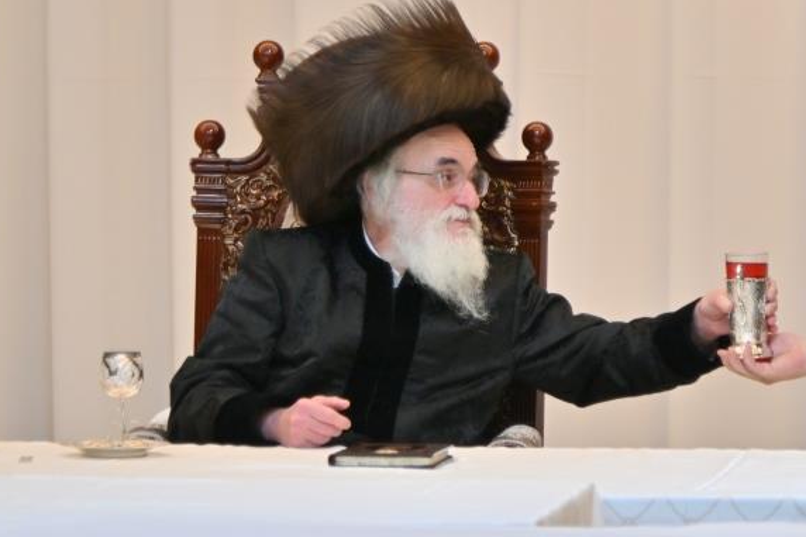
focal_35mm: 247
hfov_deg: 8.3
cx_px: 706
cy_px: 116
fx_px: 5528
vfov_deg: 5.6
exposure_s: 1/160
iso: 400
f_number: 4
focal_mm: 92
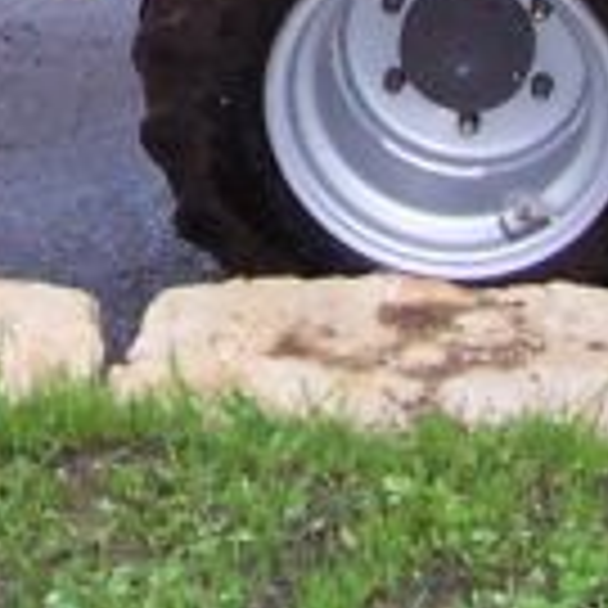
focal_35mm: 194
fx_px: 3855
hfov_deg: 9.0
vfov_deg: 8.6
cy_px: -594
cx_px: 41
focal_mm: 5.6
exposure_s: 1/60
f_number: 2.8
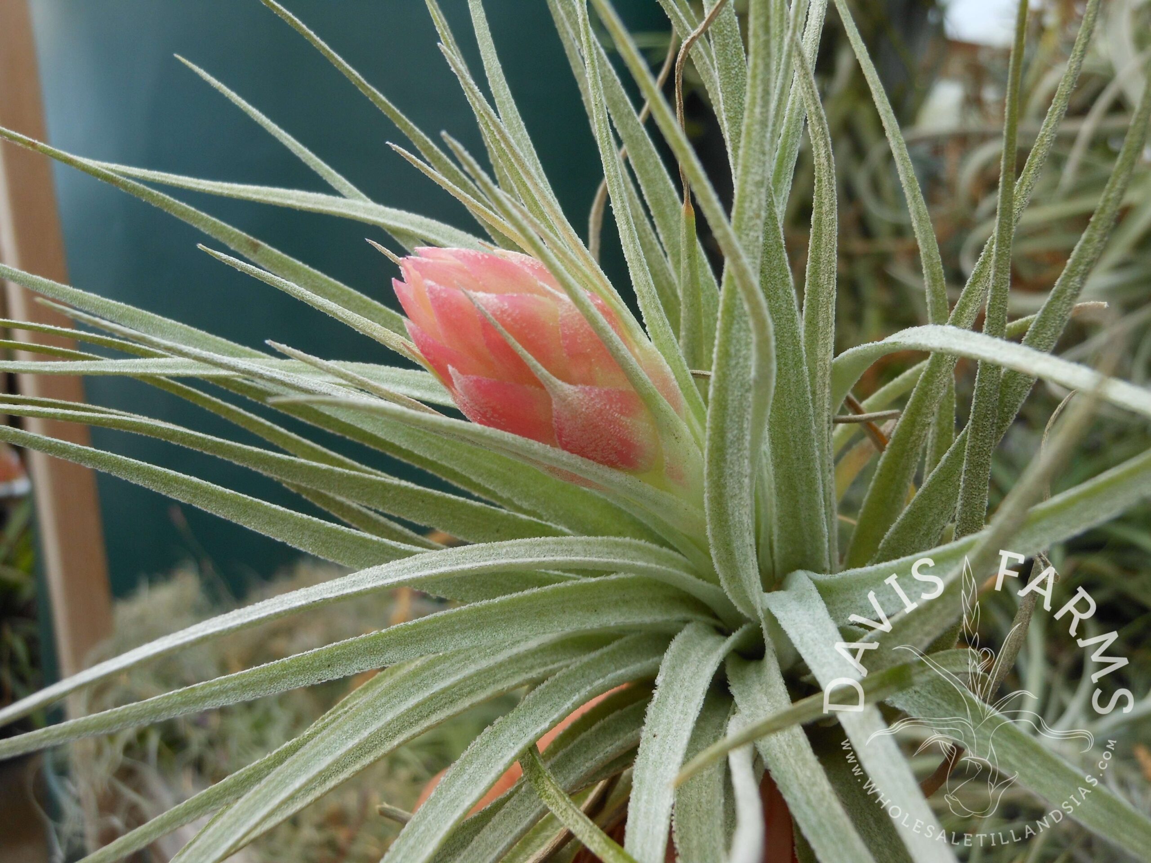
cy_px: 432
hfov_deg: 55.4
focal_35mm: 33
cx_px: 576
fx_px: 1097
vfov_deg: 42.9
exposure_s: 1/250
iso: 80
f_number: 4
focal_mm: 5.9
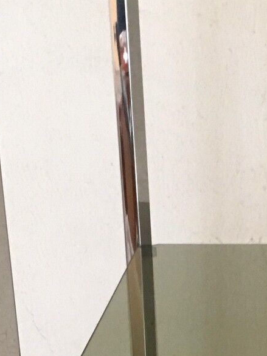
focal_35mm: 99
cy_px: 479
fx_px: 1019
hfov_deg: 14.6
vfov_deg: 18.3
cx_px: 283
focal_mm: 4.15
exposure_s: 1/33
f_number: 2.2
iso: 200
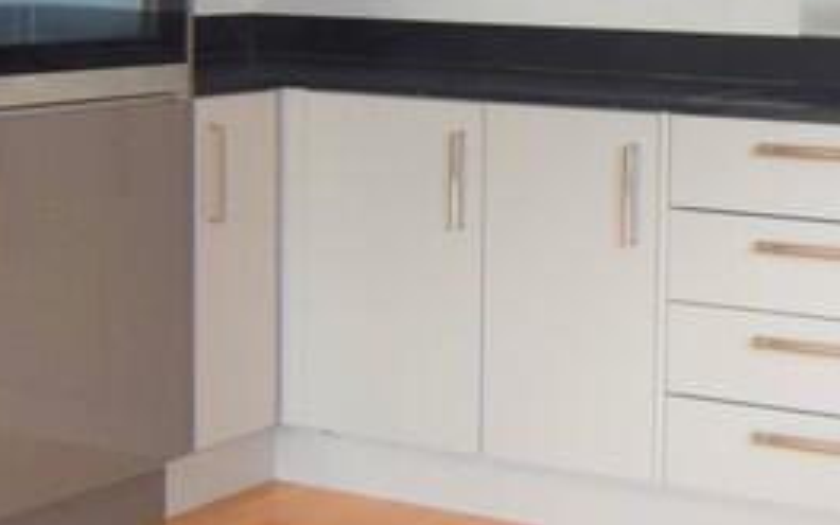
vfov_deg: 15.5
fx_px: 1900
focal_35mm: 83
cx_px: 748
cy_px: 37
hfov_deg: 24.3
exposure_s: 1/125
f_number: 5.6
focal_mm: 14
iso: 800
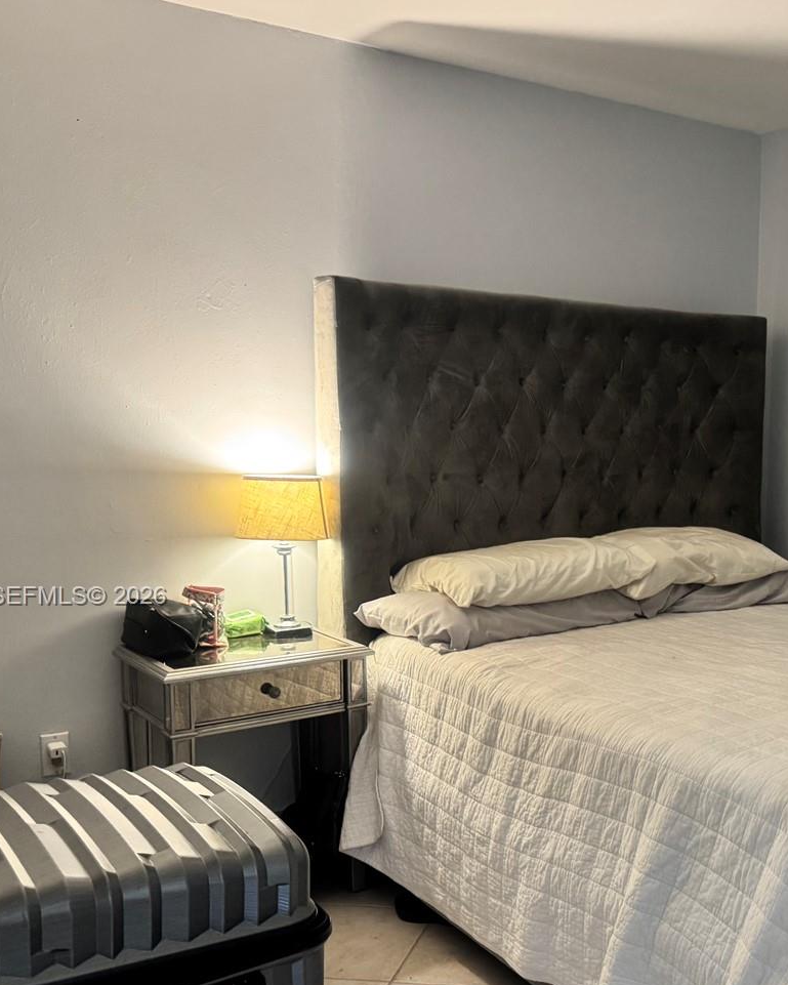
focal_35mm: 39
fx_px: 1137
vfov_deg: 46.5
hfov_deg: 36.5
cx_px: 667
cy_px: 598
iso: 500
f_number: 1.78
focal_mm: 6.76
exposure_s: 1/60
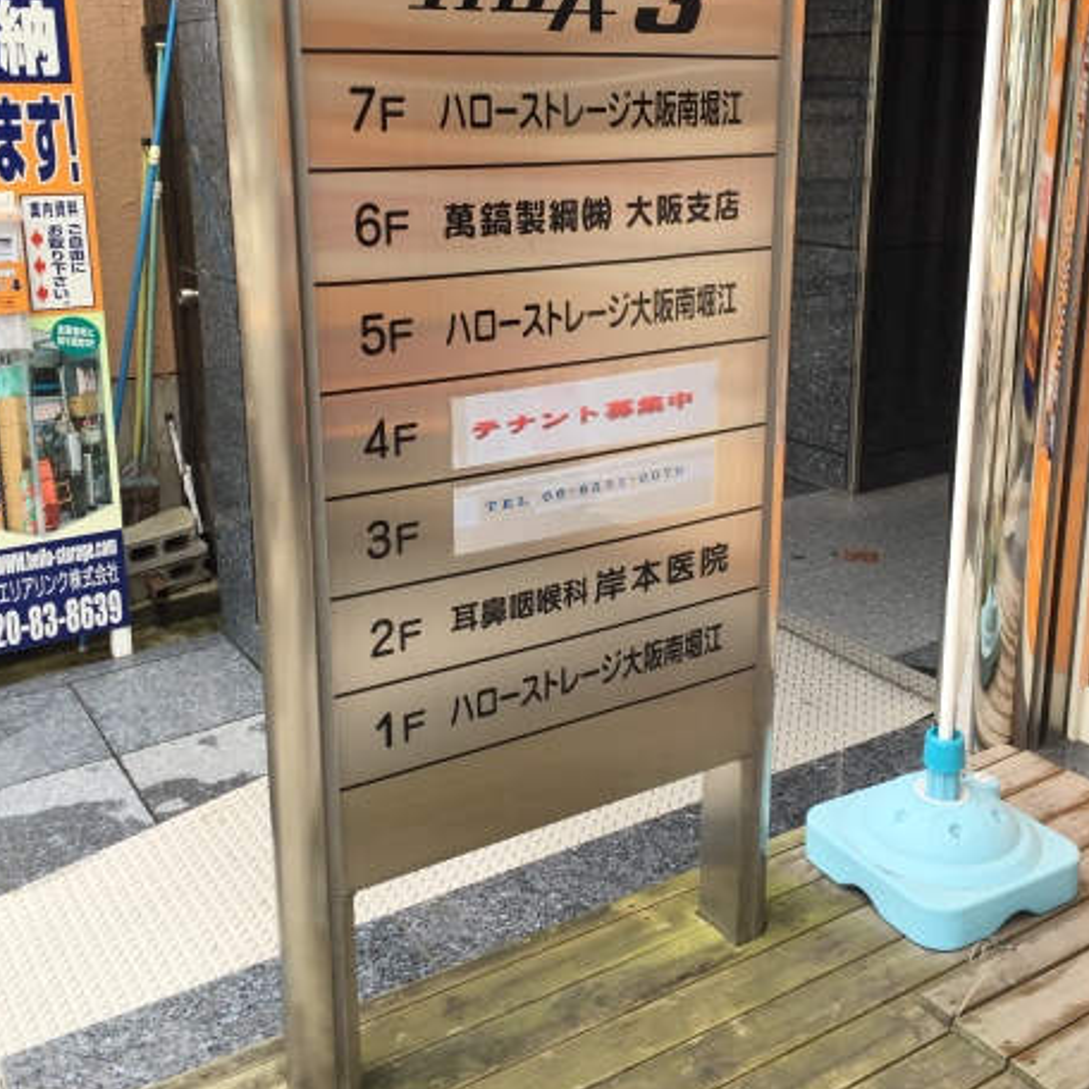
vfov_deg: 45.7
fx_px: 1281
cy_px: 425
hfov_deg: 46.0
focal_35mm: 36
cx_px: 561
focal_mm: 4.15
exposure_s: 1/314
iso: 32
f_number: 2.2
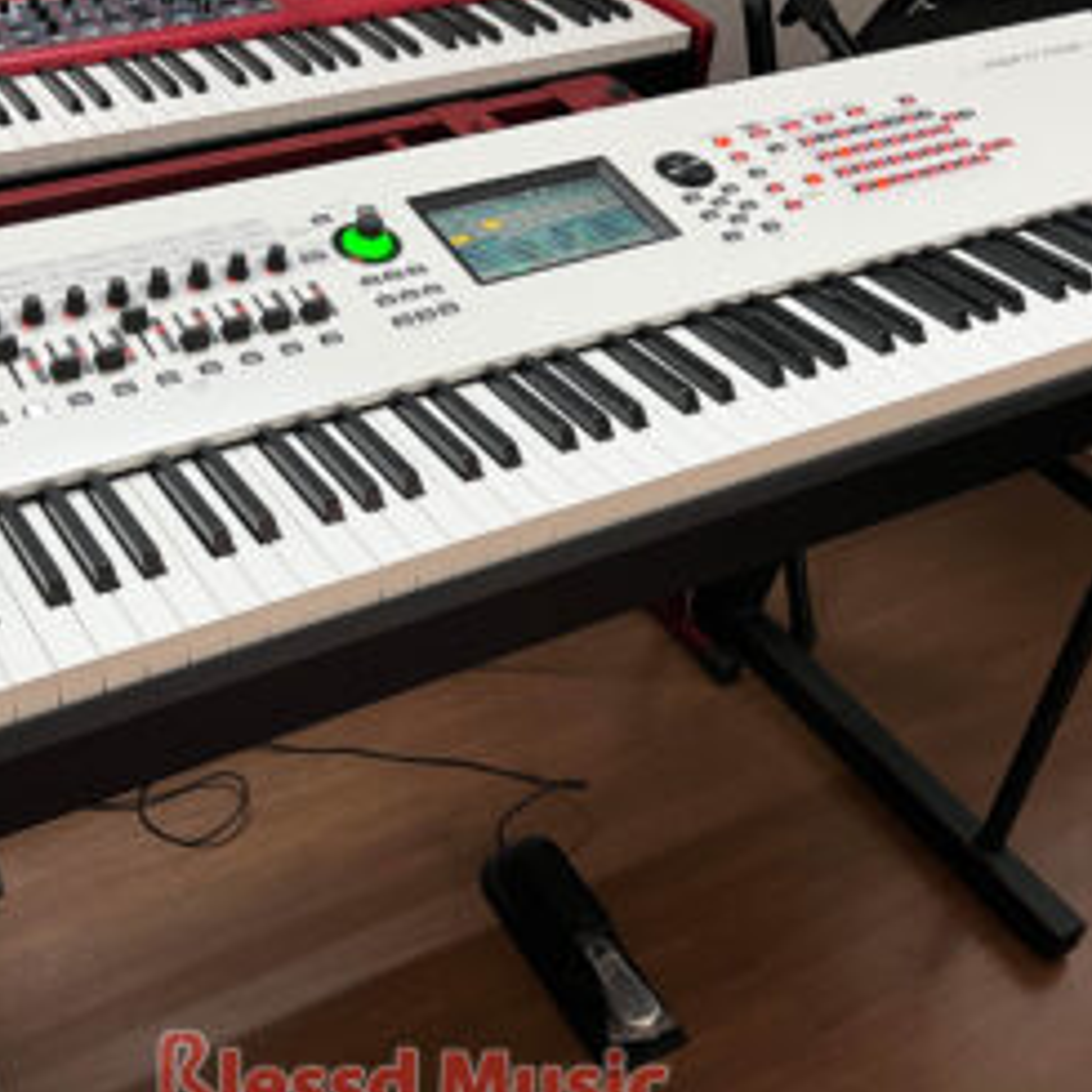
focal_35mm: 45
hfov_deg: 37.3
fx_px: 1606
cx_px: 415
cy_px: 544
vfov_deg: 37.6
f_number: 1.5
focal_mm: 5.7
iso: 160
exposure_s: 1/60
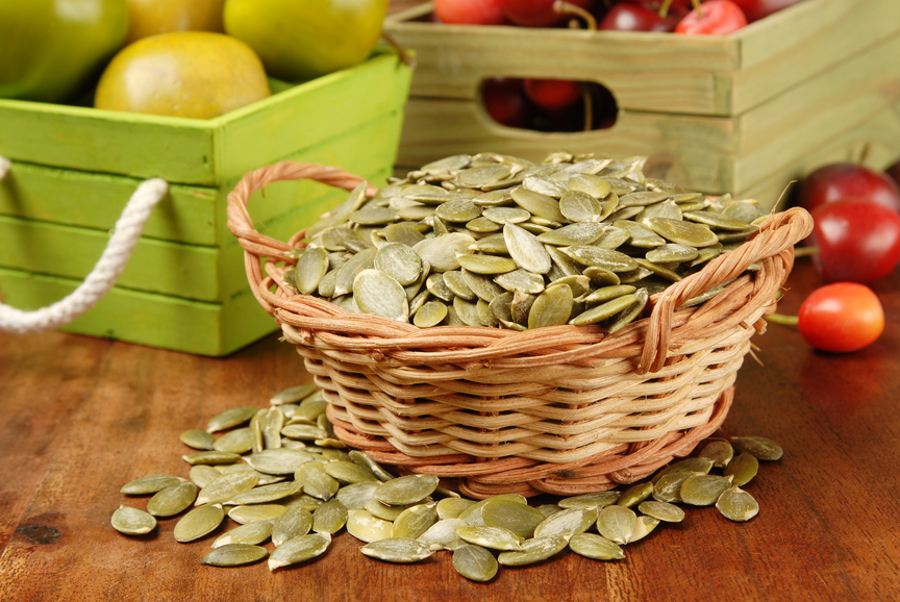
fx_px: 2065
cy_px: 301
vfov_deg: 16.6
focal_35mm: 82
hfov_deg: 24.6
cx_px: 450
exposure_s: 1/125
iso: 100
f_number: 10
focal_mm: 55
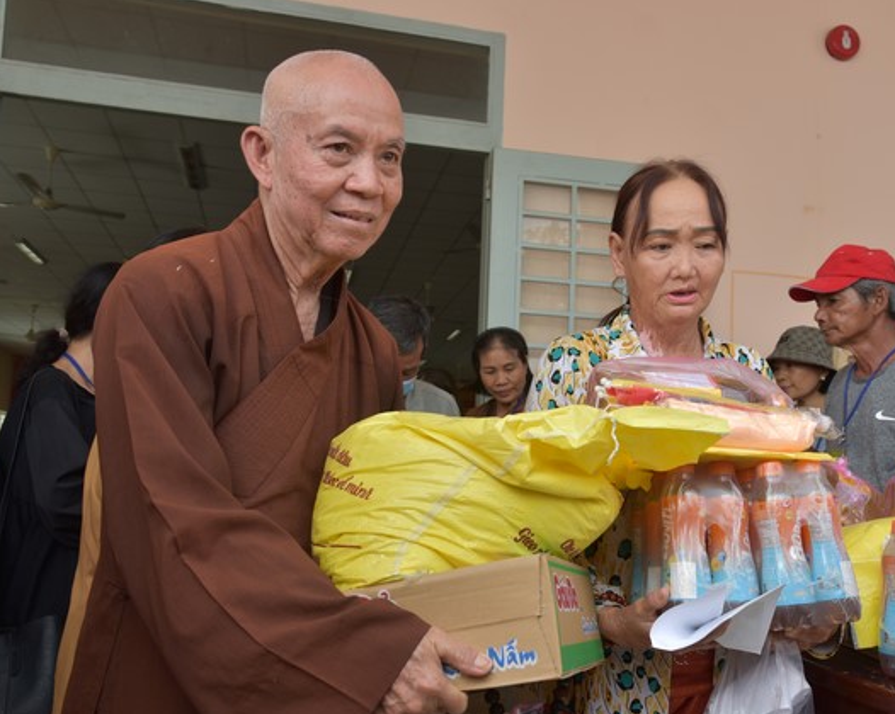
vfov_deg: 41.1
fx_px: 953
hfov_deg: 50.0
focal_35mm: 36
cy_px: 359
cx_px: 539
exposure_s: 1/250
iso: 280
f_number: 8
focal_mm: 31
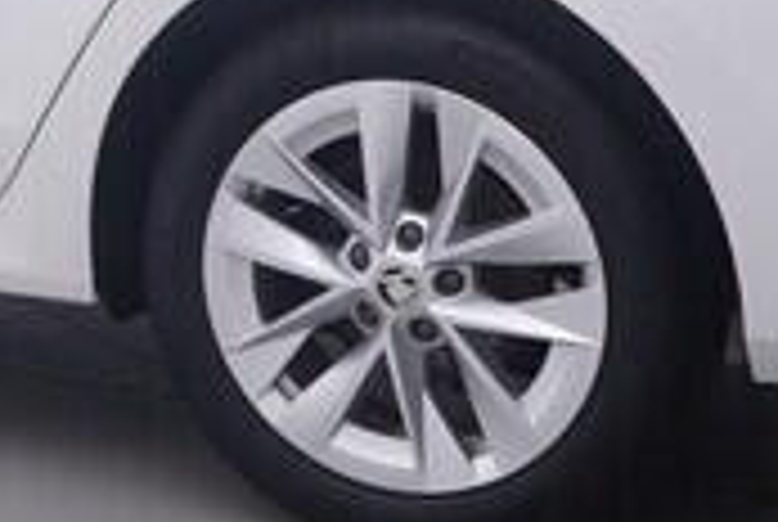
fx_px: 2878
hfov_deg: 14.5
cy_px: -148
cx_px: -333
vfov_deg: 10.2
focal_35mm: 133
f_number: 5
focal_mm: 15
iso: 200
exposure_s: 1/80
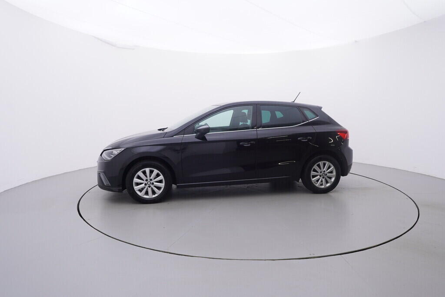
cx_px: 222
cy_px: 148
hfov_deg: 77.3
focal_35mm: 22
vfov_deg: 56.2
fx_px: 278
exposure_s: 1/80
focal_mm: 15
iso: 200
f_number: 5
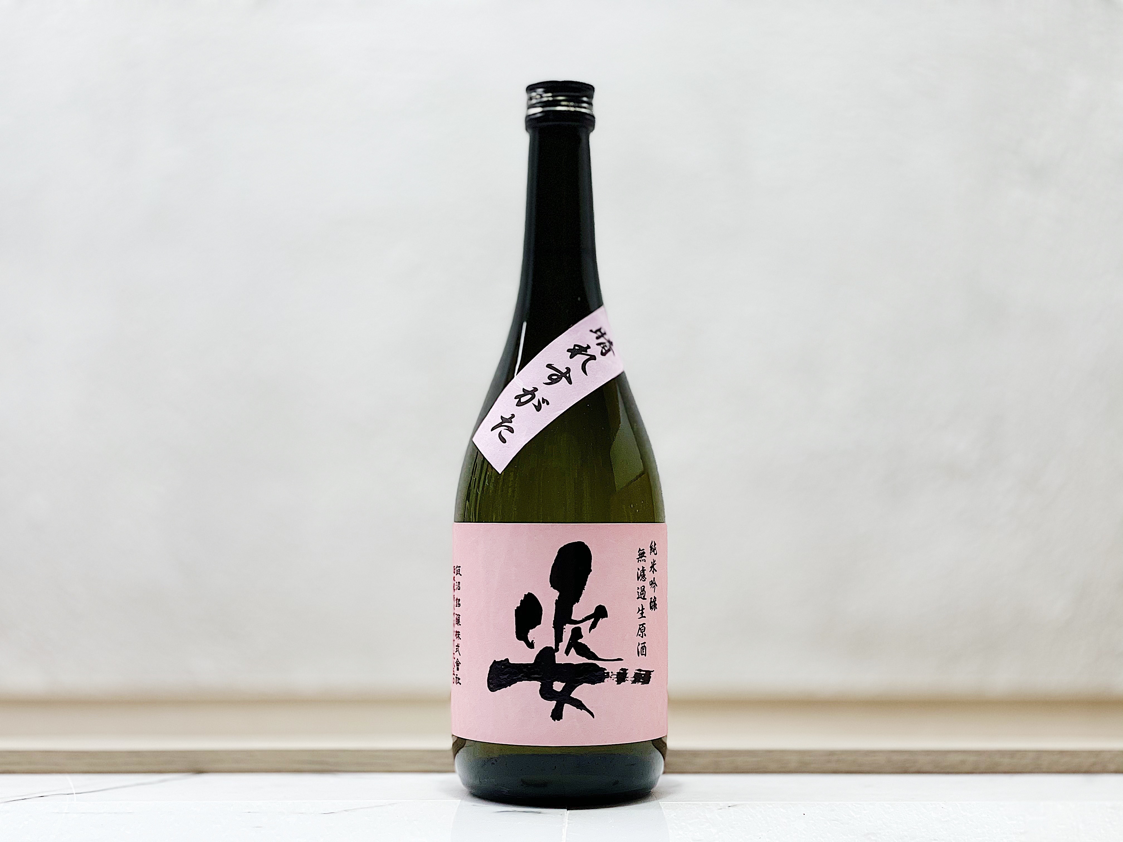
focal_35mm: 52
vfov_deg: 28.0
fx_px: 1687
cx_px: 562
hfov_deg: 36.8
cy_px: 421
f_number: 2
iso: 64
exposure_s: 1/100
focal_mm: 6
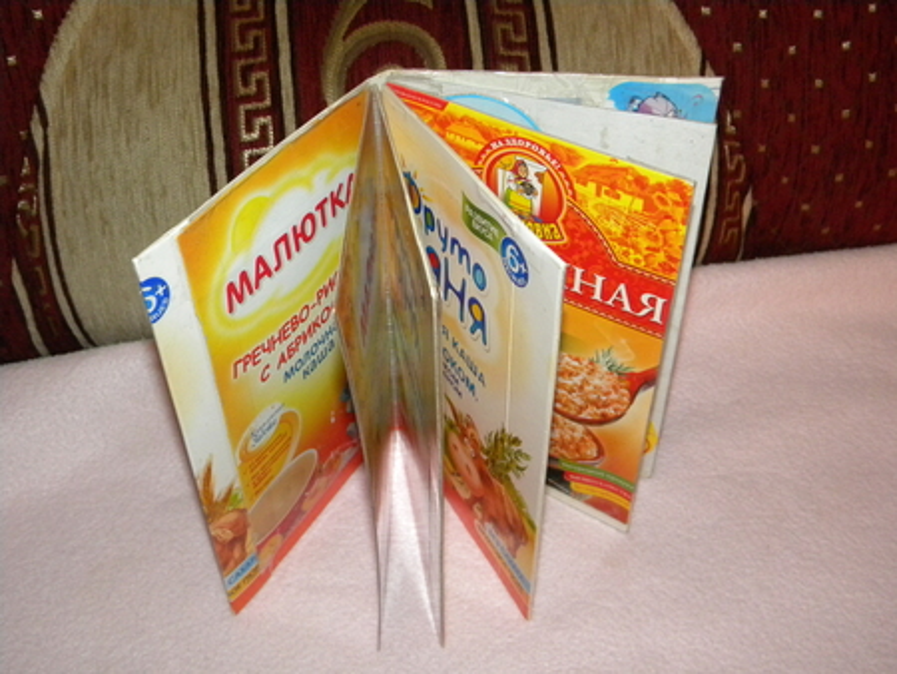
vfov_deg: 39.7
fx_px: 933
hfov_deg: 51.3
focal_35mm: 36
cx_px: 448
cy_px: 337
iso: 400
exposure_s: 1/4
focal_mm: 6.4
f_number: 3.7
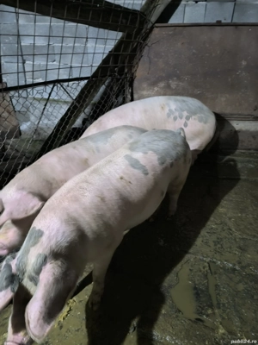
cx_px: 129
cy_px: 172
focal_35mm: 23
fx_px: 229
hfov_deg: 58.9
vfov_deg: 73.9
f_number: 1.65
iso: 5000
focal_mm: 6.14
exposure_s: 1/5
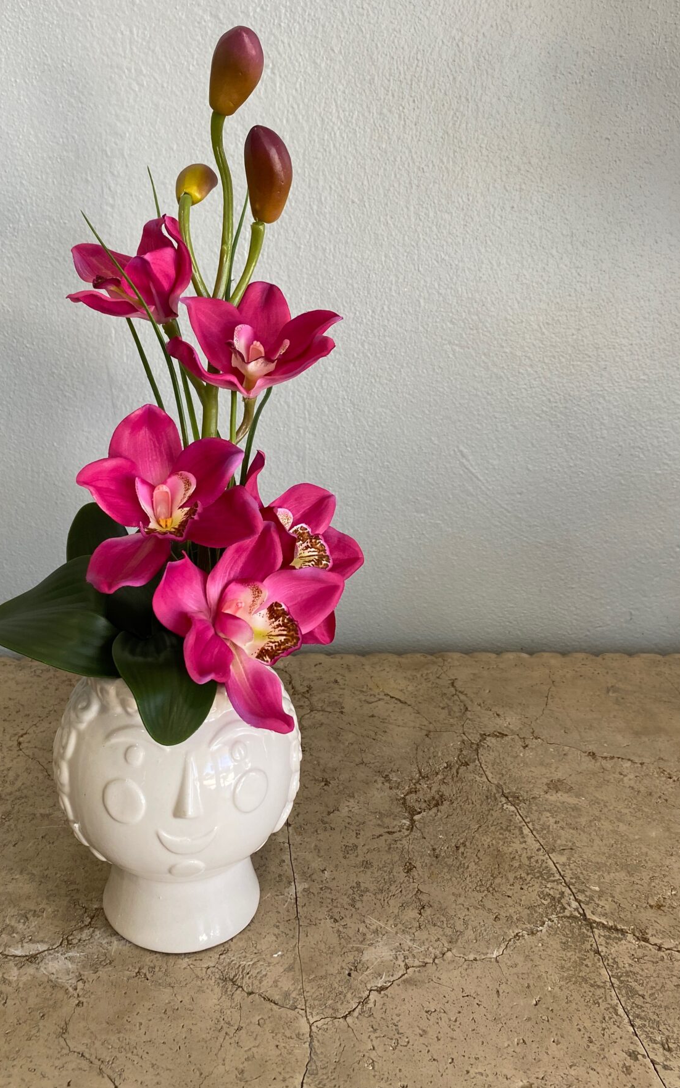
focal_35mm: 32
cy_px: 500
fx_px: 949
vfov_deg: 59.6
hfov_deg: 39.0
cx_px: 234
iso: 80
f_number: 1.8
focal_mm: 4.25
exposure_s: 1/122
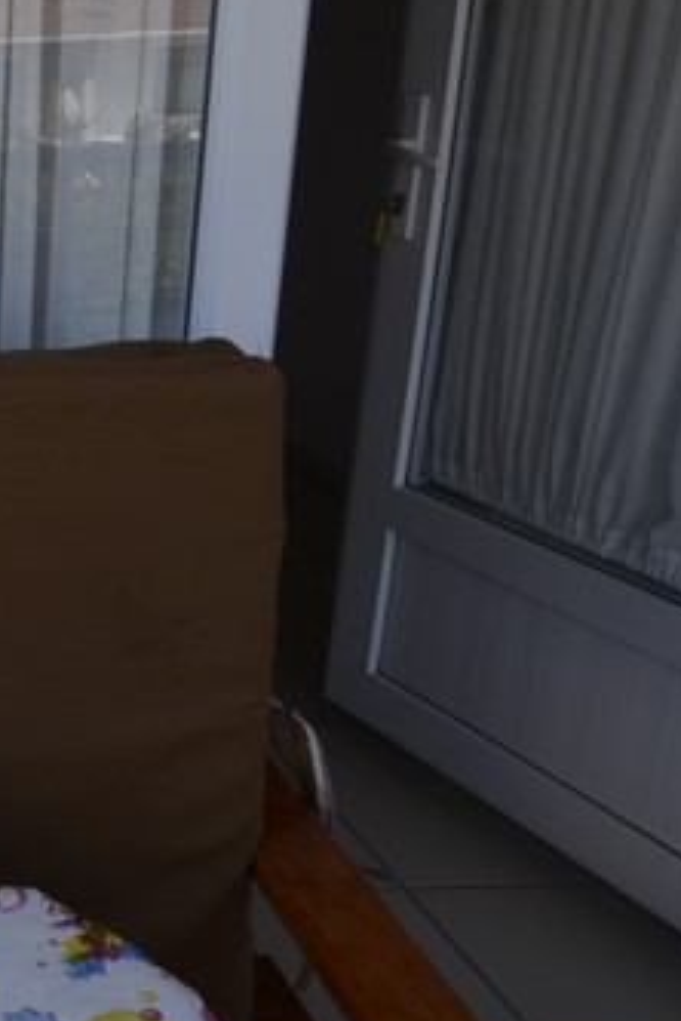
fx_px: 1305
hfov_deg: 20.8
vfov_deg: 42.4
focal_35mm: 46
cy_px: 383
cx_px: -528
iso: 160
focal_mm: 10
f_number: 8
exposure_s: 1/250
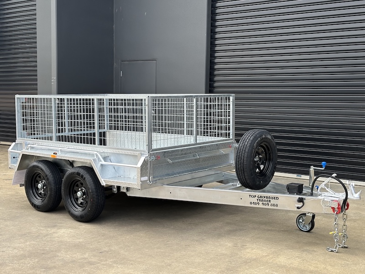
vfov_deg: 30.3
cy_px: 137
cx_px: 182
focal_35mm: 48
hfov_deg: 39.7
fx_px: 506
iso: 64
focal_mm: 6.86
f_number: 1.78
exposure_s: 1/642
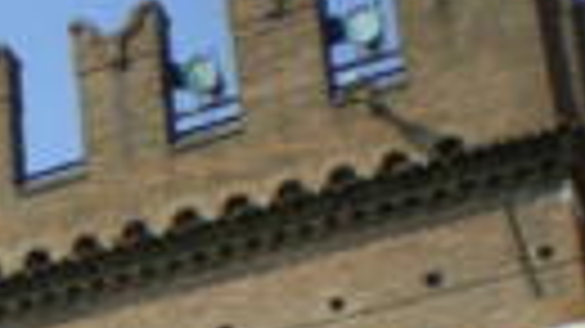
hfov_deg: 12.2
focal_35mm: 159
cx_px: -536
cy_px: 627
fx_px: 2465
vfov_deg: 7.4
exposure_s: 1/333
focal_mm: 6.3
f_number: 4.6
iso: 50
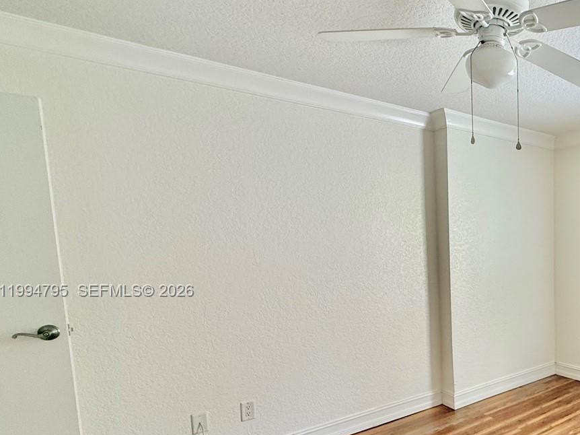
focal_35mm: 26
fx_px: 436
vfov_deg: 52.0
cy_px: 292
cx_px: 522
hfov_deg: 57.7
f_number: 2.2
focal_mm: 2.22
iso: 200
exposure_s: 1/99
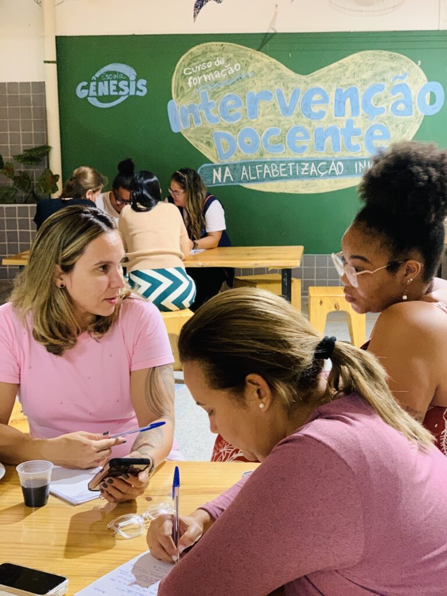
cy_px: 298
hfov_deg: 28.0
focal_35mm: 52
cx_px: 224
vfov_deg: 36.8
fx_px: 895
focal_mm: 6
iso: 500
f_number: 2.4
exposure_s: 1/40
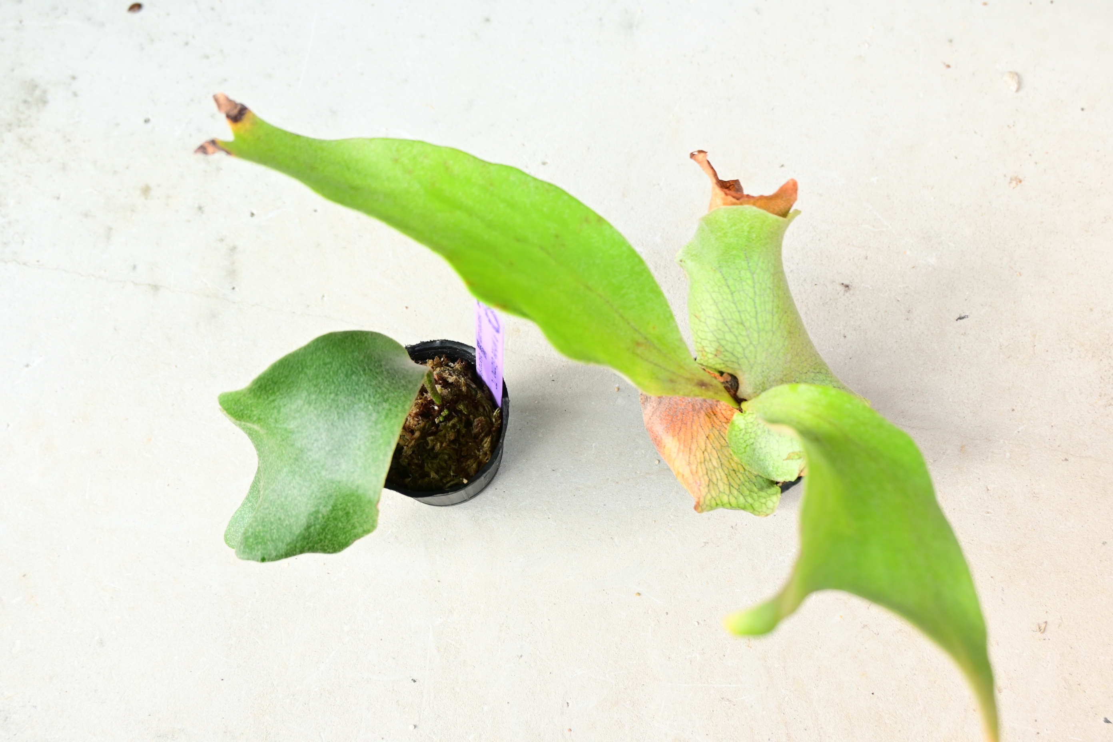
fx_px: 1067
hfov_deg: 55.1
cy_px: 371
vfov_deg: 38.4
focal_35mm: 34
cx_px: 556
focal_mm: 23
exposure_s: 1/40
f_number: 4.5
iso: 220
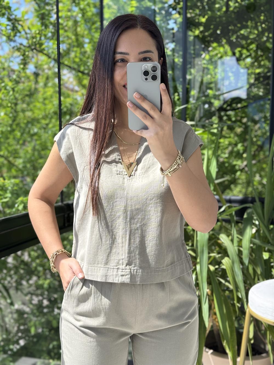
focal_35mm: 48
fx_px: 507
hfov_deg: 30.3
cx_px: 137
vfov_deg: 39.7
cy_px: 182
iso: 64
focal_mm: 6.76
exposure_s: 1/370
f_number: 1.78
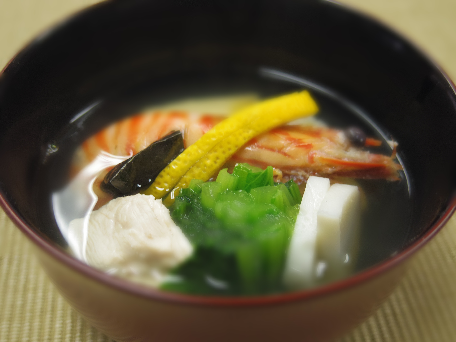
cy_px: 171
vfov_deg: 30.9
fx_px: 619
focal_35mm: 47
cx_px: 228
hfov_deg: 40.4
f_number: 1.9
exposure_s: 1/60
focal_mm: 8.5
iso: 500
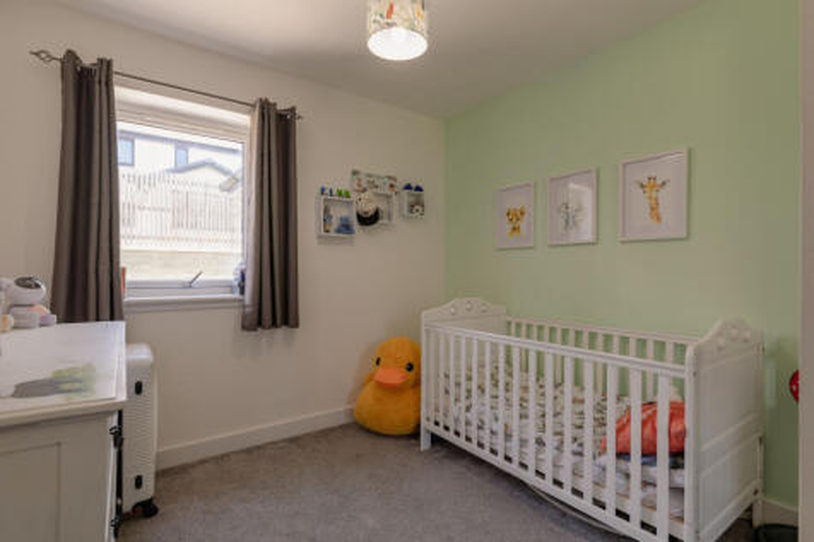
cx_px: 407
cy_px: 271
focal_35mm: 17
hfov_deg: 93.3
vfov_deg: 70.4
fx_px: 384
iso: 100
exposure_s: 1/10
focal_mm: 17
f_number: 8
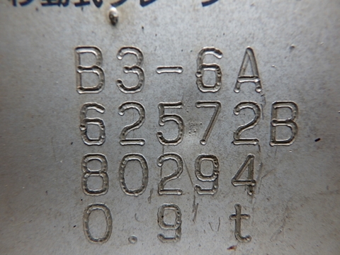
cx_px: 170
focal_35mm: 34
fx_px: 334
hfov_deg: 54.0
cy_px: 128
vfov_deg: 41.8
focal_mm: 6.1
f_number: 3.8
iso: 125
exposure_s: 1/80
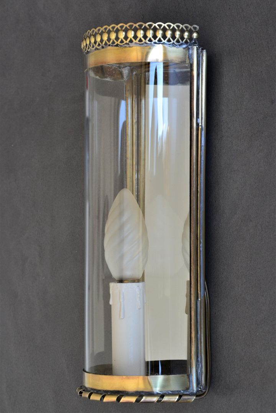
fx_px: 1000
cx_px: 138
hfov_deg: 15.7
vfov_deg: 23.4
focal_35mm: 87
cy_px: 206
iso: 800
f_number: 9
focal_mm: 58
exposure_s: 1/125
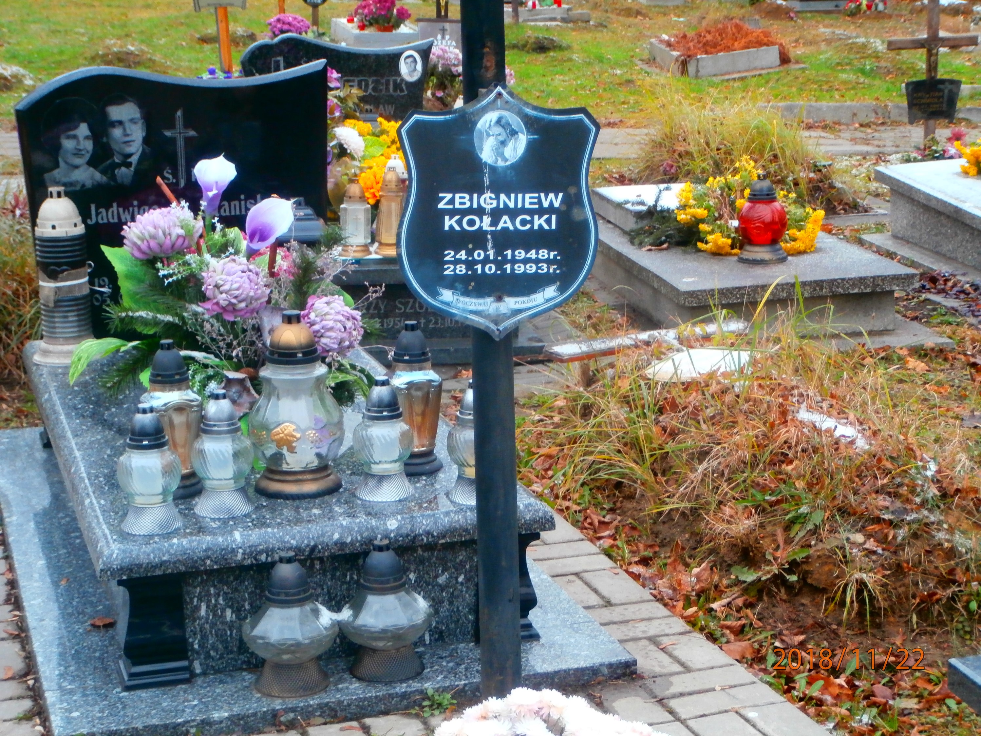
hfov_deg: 28.6
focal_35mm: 68
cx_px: 490
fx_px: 1927
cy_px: 368
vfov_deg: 21.6
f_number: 4.7
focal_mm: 12.1
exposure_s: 1/60
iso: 200
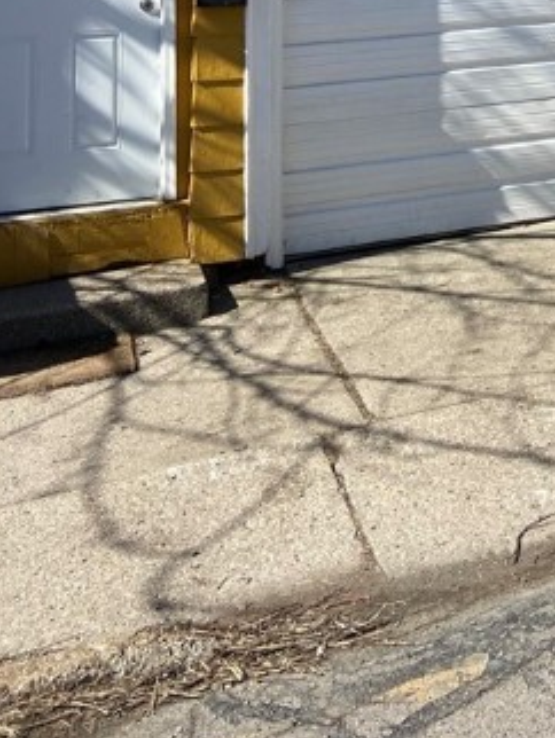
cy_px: -121
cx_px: 638
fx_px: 1324
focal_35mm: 62
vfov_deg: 27.8
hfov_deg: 22.1
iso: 32
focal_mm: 4.25
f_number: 1.8
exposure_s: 1/2410
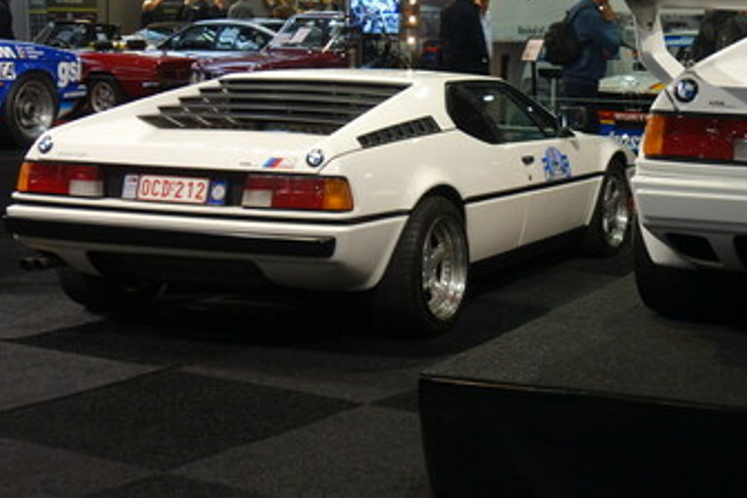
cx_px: 607
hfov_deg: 26.5
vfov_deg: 18.0
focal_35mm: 75
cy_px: 96
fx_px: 1556
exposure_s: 1/50
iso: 320
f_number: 3.2
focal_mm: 15.45
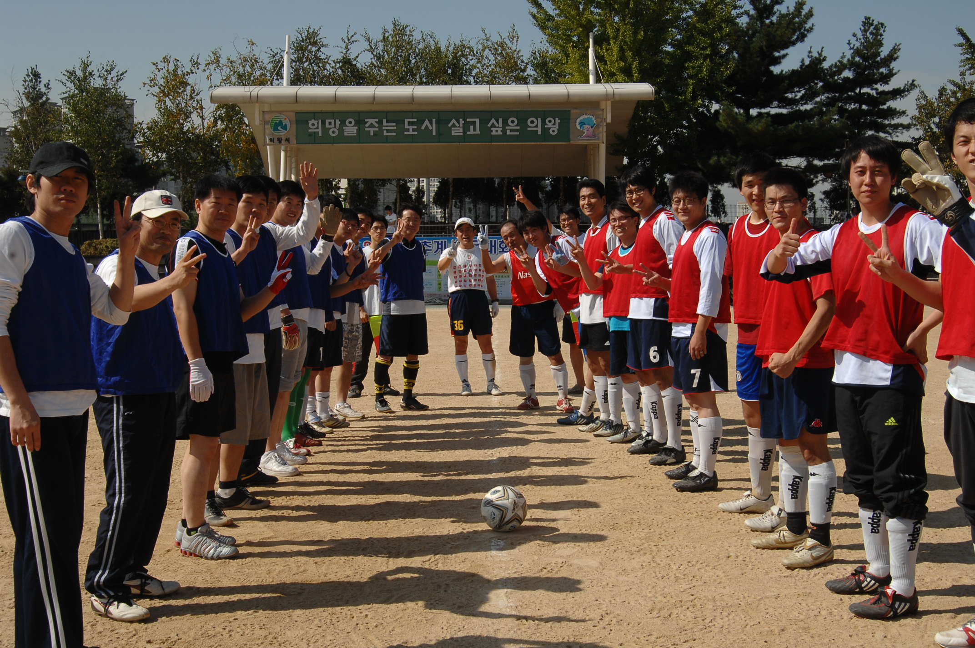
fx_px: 1217
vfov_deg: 29.8
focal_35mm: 45
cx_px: 488
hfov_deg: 43.7
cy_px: 324
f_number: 10
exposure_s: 1/400
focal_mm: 30
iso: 250
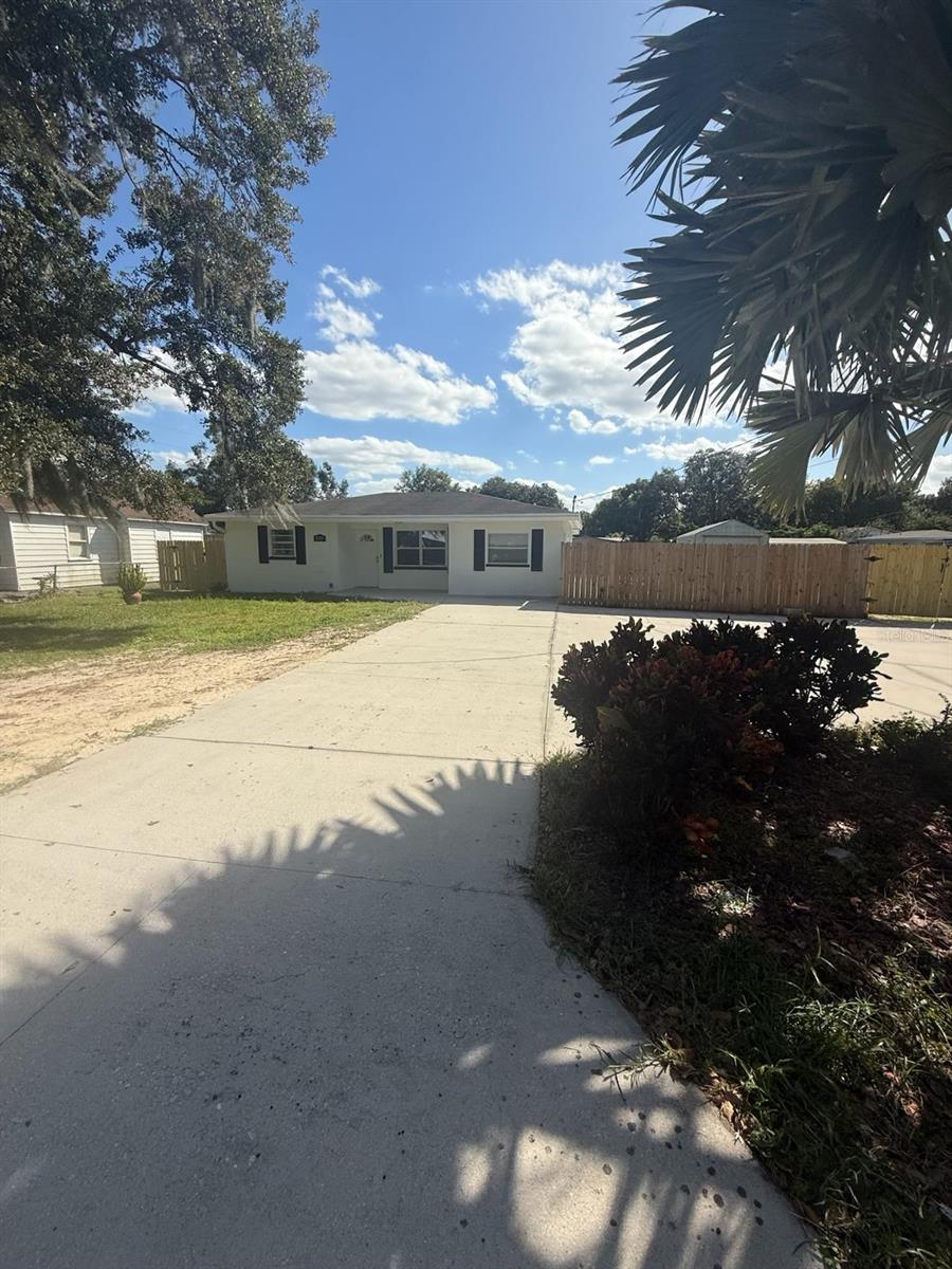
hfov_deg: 85.7
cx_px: 476
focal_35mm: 14
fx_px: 513
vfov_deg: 102.1
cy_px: 634
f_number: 2.2
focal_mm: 2.22
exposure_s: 1/3289
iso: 50
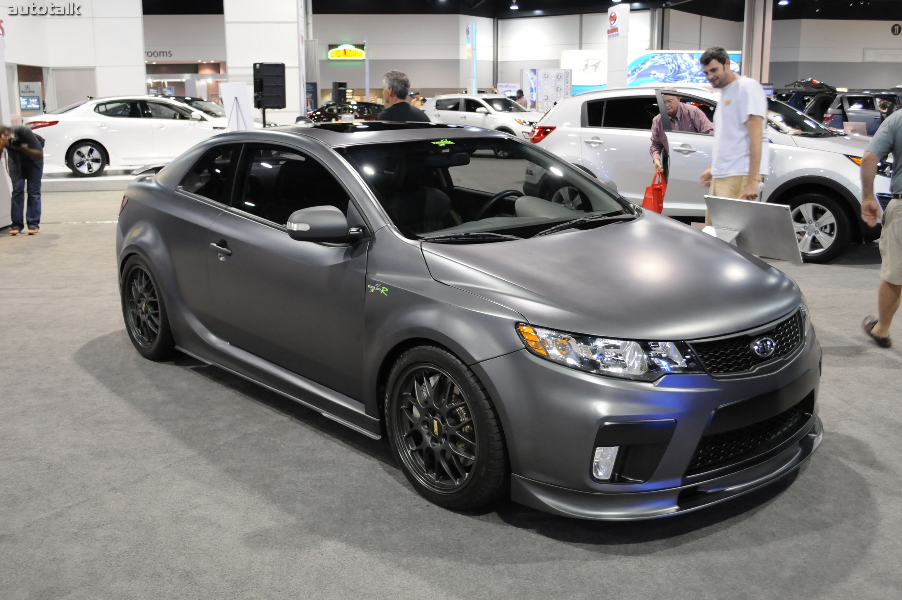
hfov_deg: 53.2
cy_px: 300
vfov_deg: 36.8
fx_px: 901
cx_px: 451
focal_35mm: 36
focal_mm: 24
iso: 800
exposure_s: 1/25
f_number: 4
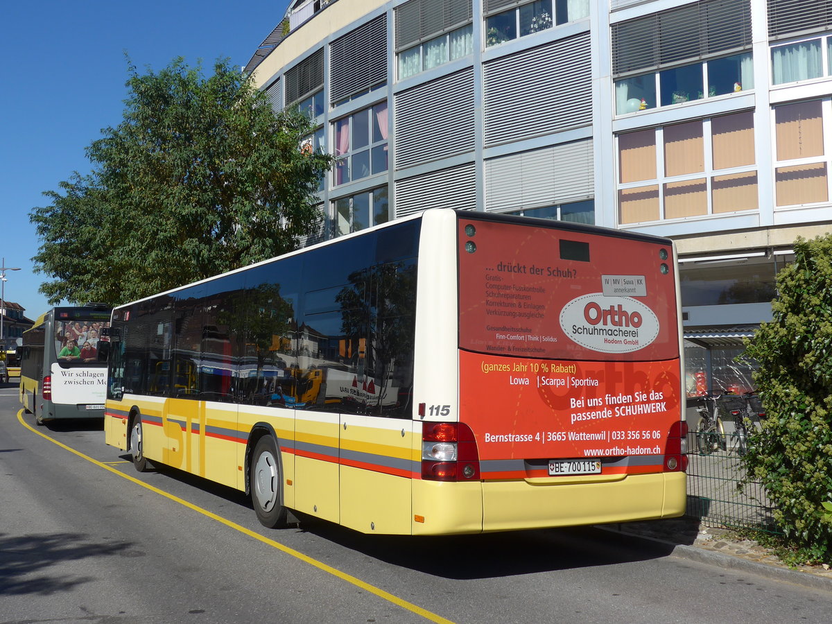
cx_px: 416
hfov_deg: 47.9
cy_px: 312
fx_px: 937
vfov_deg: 36.8
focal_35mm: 39
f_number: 3.2
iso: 80
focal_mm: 8
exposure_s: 1/2000
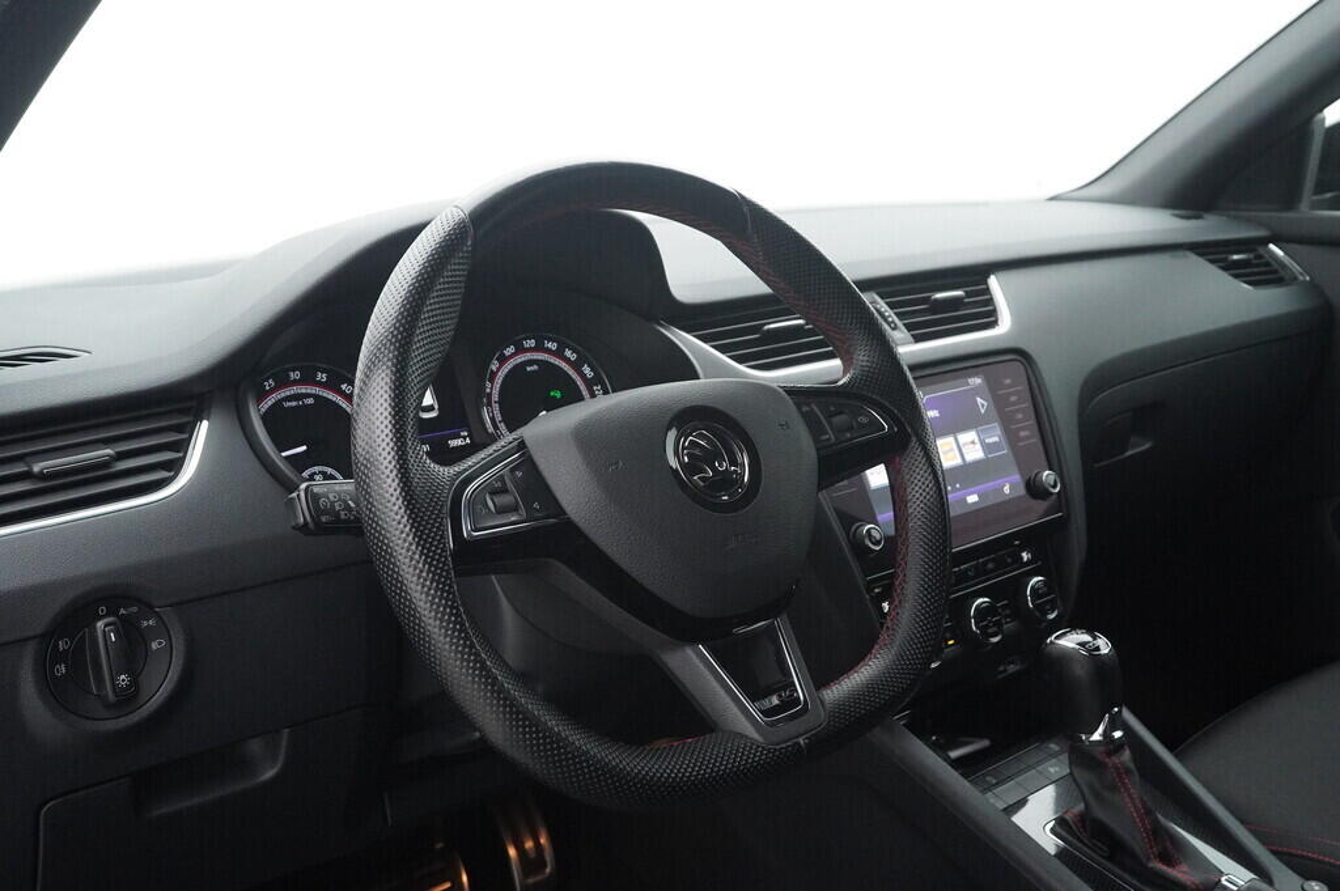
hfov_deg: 53.2
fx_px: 1339
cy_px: 446
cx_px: 670
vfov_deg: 36.8
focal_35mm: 36
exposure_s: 1/250
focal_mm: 24
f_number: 6.3
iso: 4000
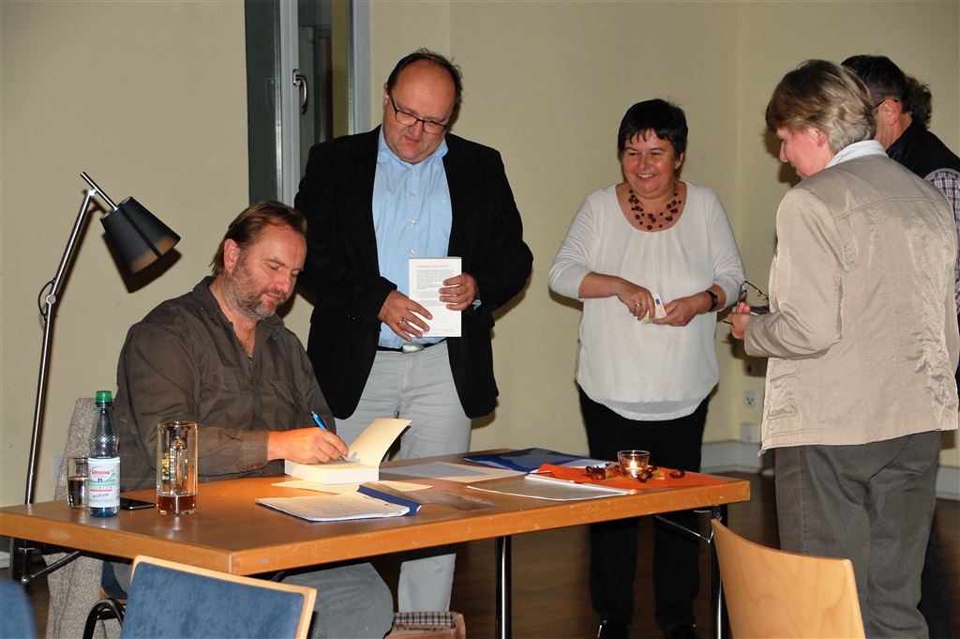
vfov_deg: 15.2
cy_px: 320
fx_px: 2398
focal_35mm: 90
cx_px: 480
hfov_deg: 22.6
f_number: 5.3
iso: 400
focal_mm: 60
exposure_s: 1/60
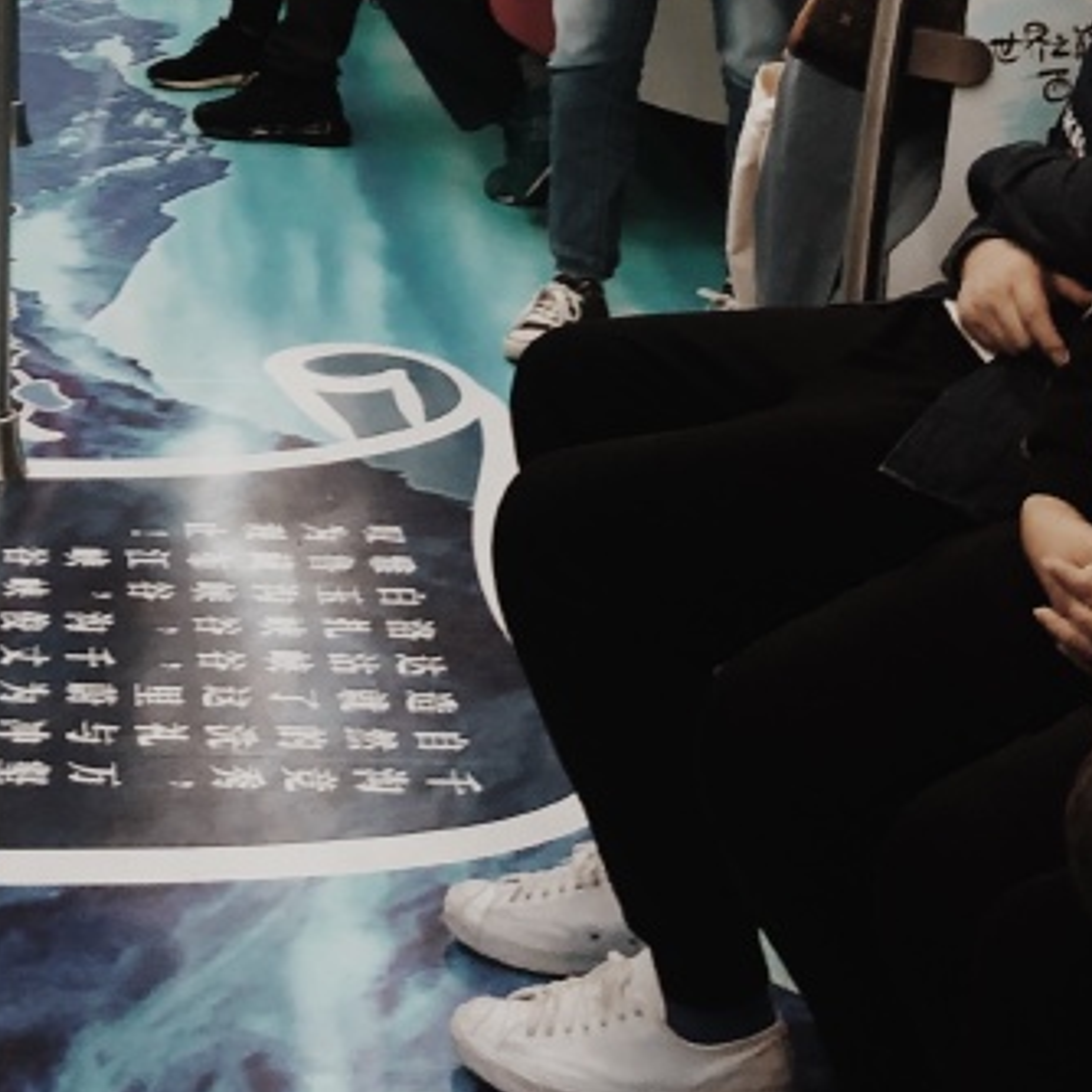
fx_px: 3176
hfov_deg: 18.7
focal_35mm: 89
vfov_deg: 17.5
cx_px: -144
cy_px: -546
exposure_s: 1/16
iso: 40
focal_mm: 4
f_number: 1.8
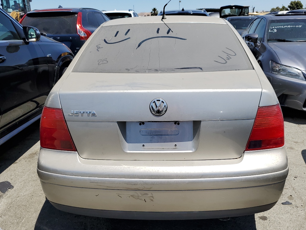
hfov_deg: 53.9
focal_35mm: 34
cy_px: 123
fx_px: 301
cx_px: 159
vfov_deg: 41.8
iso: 50
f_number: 1.5
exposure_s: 1/5000
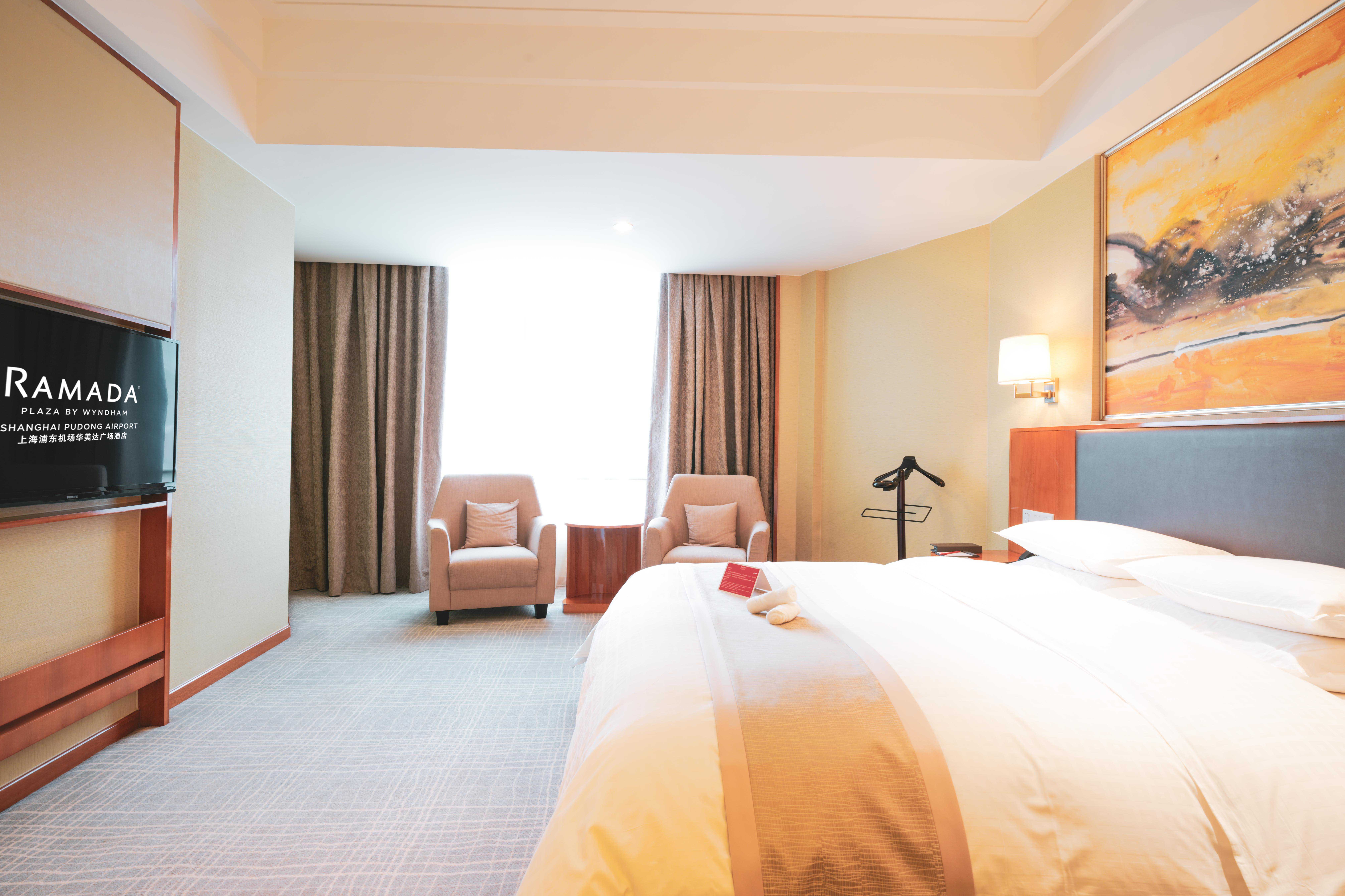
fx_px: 635
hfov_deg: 93.3
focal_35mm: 17
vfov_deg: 70.4
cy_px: 444
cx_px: 664
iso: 100
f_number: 11
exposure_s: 1.4
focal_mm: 21
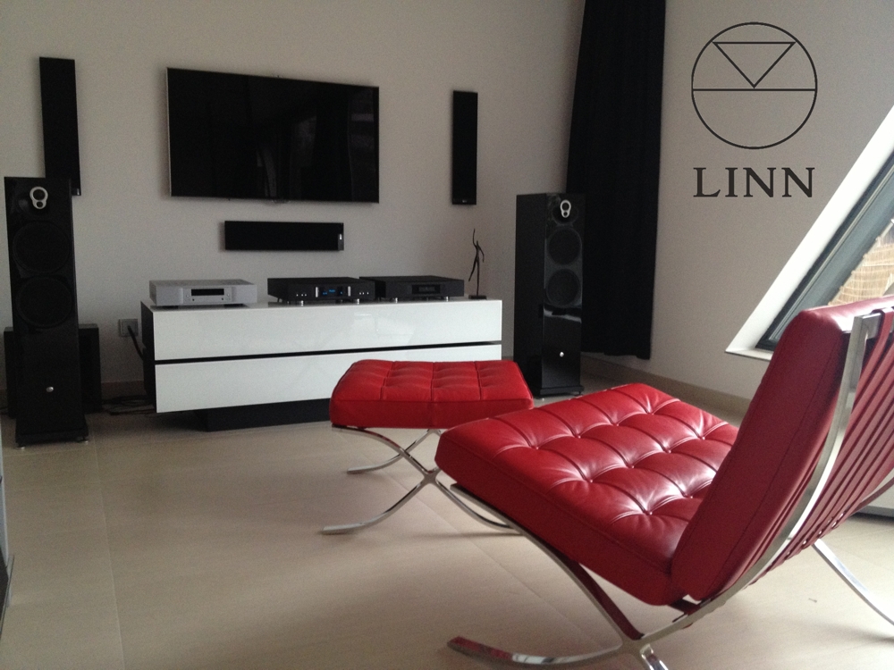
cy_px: 335
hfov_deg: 52.6
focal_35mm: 35
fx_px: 904
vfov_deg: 40.7
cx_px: 447
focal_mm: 4.28
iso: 160
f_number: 2.4
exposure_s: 1/20
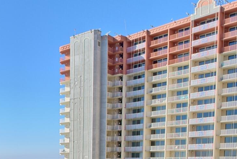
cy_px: 193
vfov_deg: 24.8
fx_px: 323
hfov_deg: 33.5
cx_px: -41
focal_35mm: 49
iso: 100
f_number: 8
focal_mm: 12
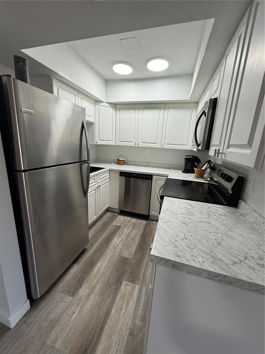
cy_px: 177
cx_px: 132
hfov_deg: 85.7
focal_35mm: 14
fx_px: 143
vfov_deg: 102.1
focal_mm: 2.22
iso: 100
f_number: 2.2
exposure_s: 1/120
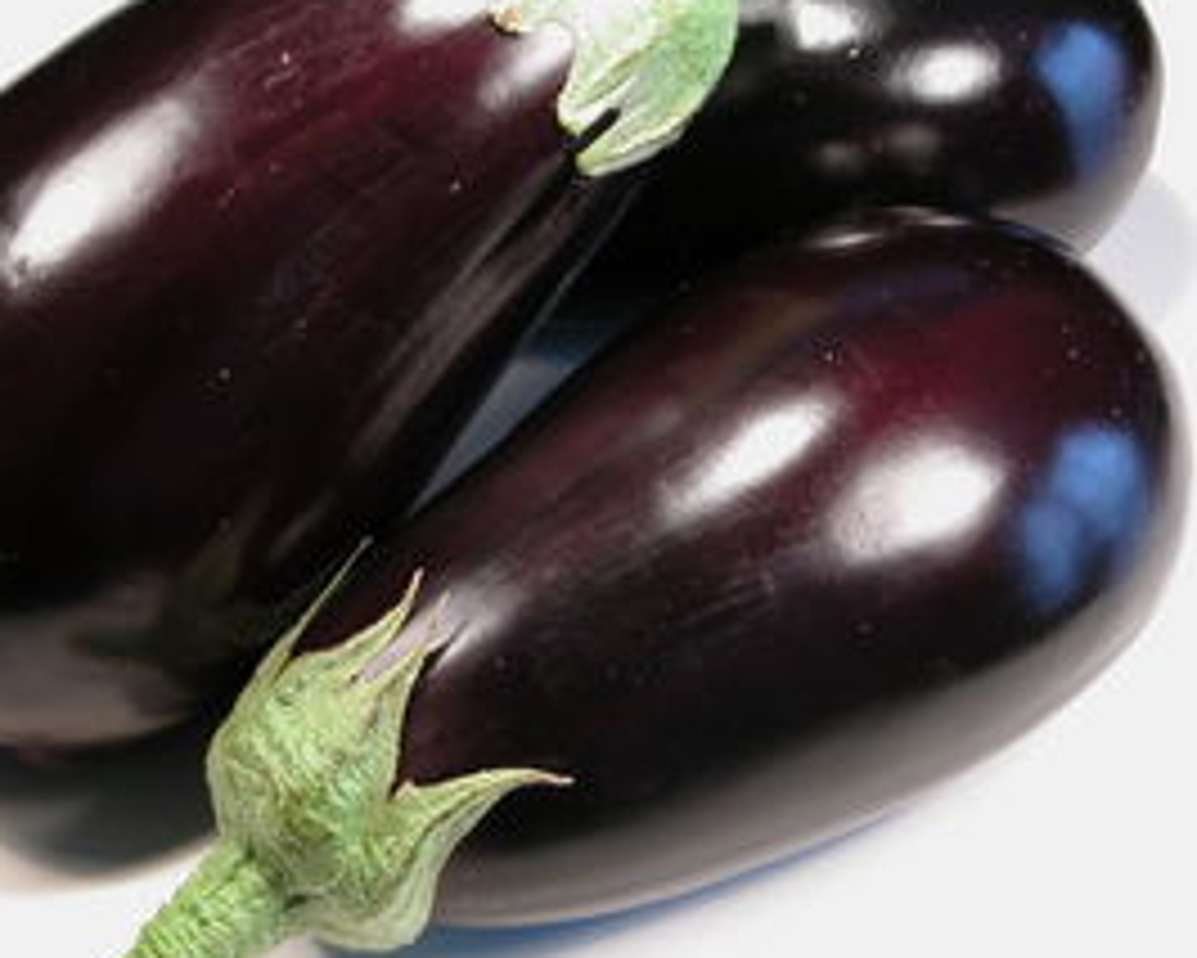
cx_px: 558
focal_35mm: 91
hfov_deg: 21.0
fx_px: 3225
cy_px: 396
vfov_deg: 16.9
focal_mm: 15.7
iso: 100
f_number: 5.1
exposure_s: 1/14.1
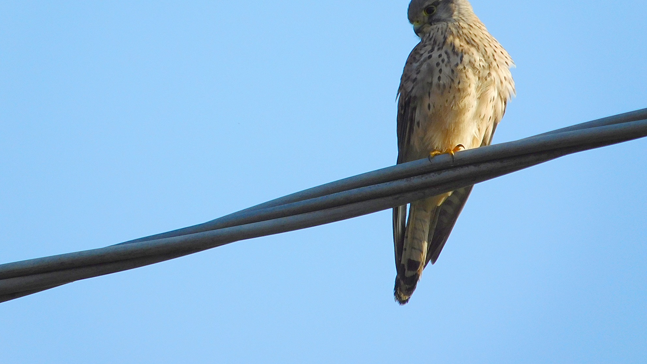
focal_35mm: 933
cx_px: 323
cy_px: 157
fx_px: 16006
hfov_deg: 2.3
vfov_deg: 1.3
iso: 125
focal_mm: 152
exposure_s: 1/500
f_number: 6.5
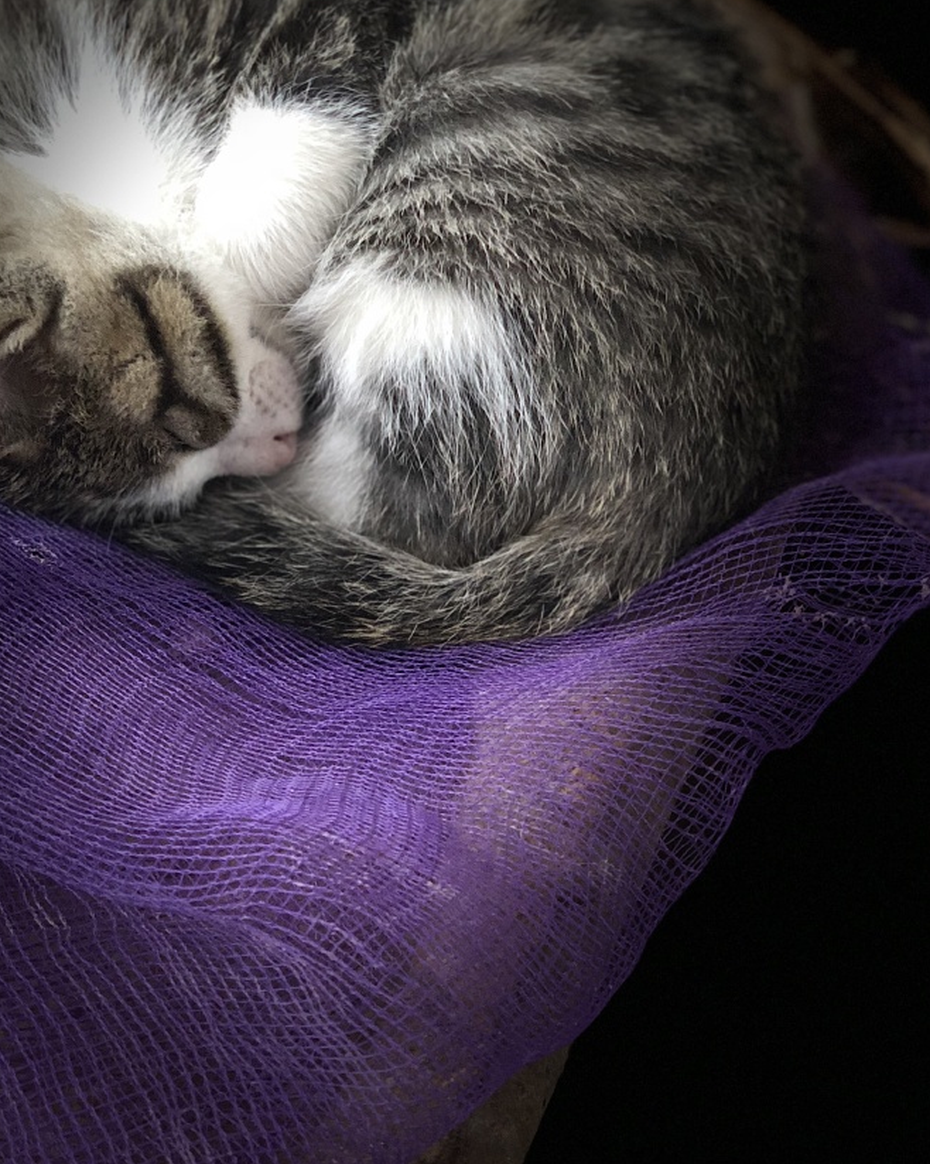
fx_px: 2547
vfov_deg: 25.7
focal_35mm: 74
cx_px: 335
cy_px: 474
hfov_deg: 20.6
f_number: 2.4
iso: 160
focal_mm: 6
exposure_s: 1/9
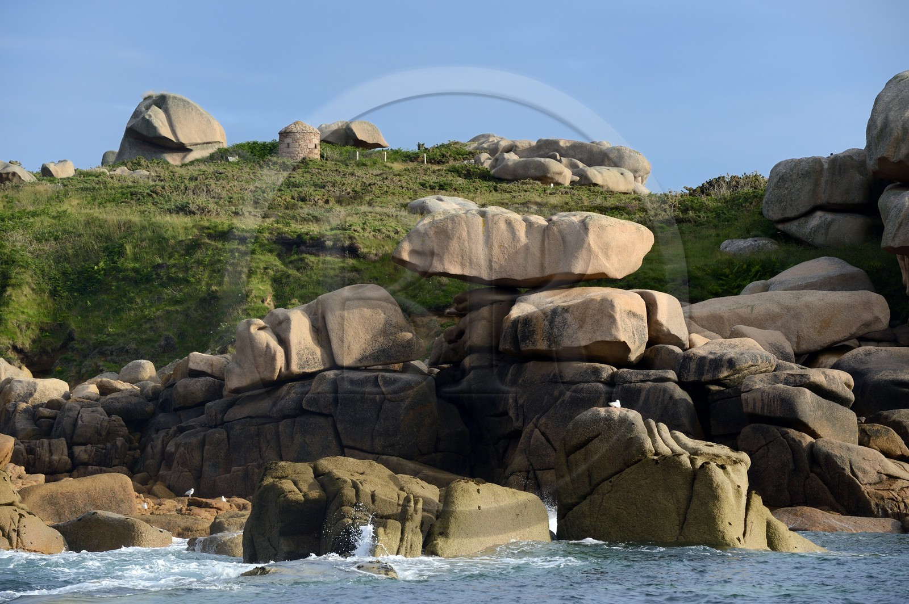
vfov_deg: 9.4
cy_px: 302
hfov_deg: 14.2
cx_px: 454
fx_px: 3658
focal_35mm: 145
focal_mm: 145
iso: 400
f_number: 7.1
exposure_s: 1/1000
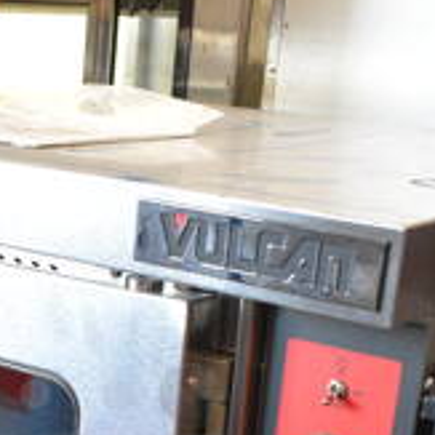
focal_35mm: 86
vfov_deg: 19.2
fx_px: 1223
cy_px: 502
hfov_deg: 19.8
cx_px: 35
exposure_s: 1/125
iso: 2000
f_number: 3.5
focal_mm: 18
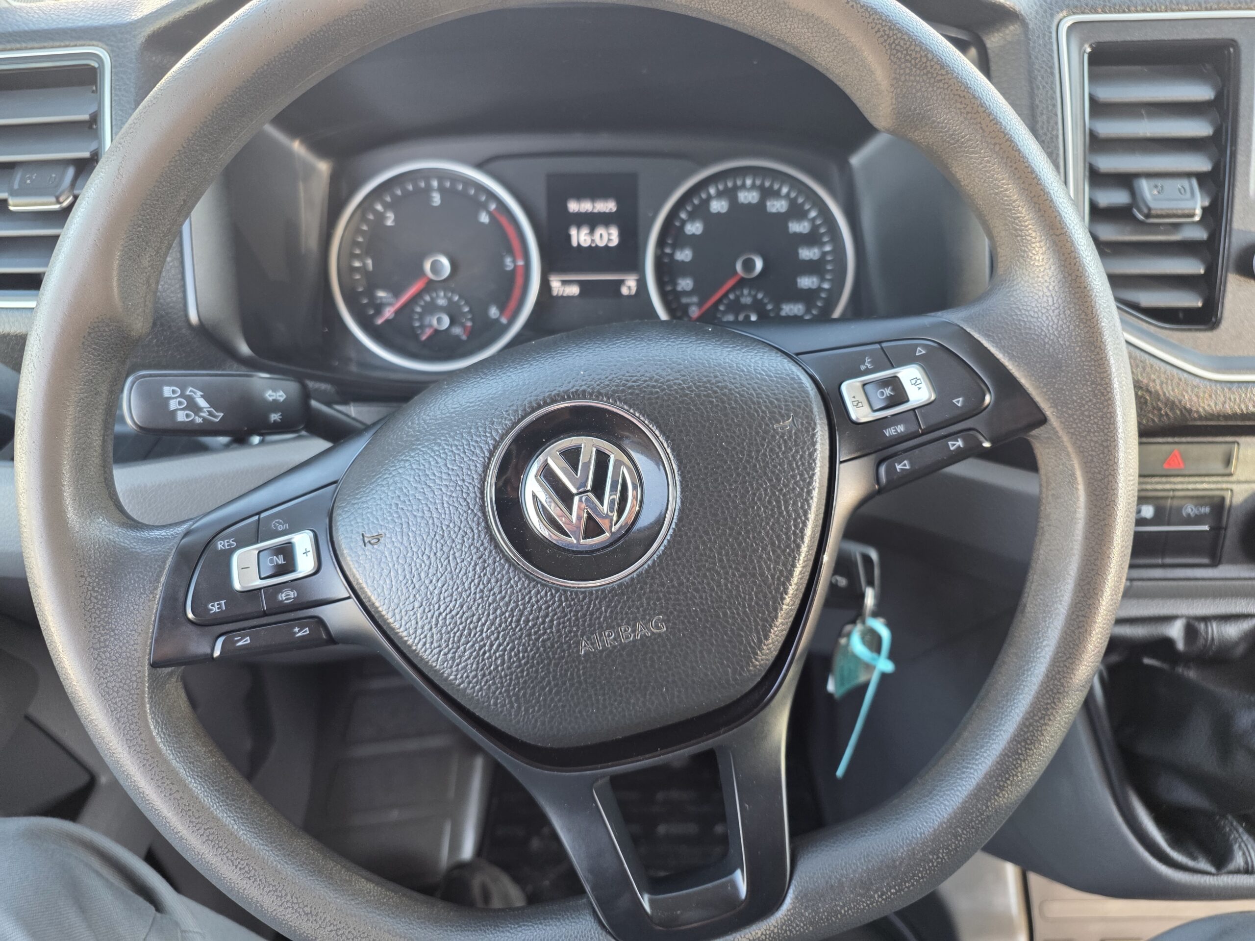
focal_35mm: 23
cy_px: 470
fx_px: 834
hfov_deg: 73.9
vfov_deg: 58.9
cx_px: 628
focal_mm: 6.25
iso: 125
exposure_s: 1/100
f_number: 1.7
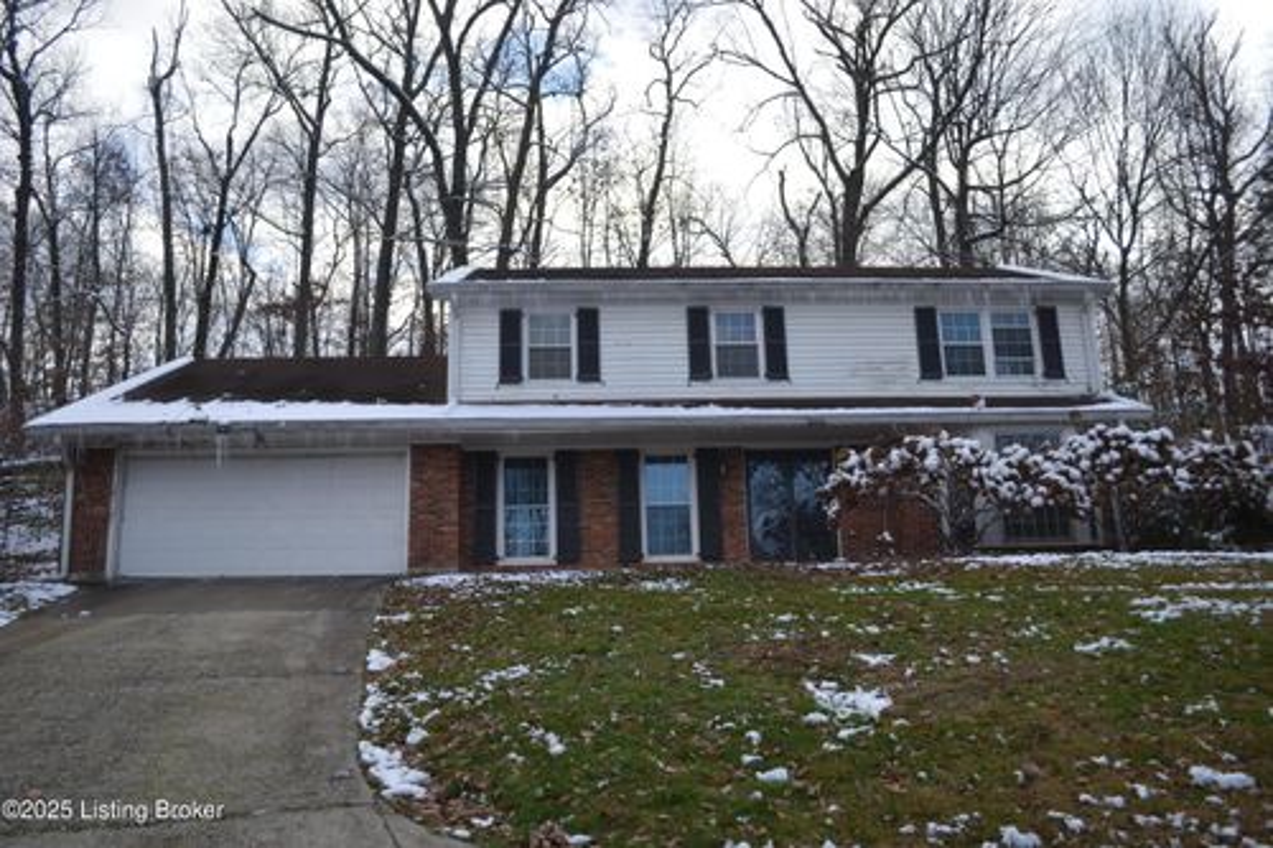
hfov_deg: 67.4
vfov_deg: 47.9
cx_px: 636
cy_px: 424
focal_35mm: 27
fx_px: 954
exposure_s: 1/400
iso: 100
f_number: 3.5
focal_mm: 18
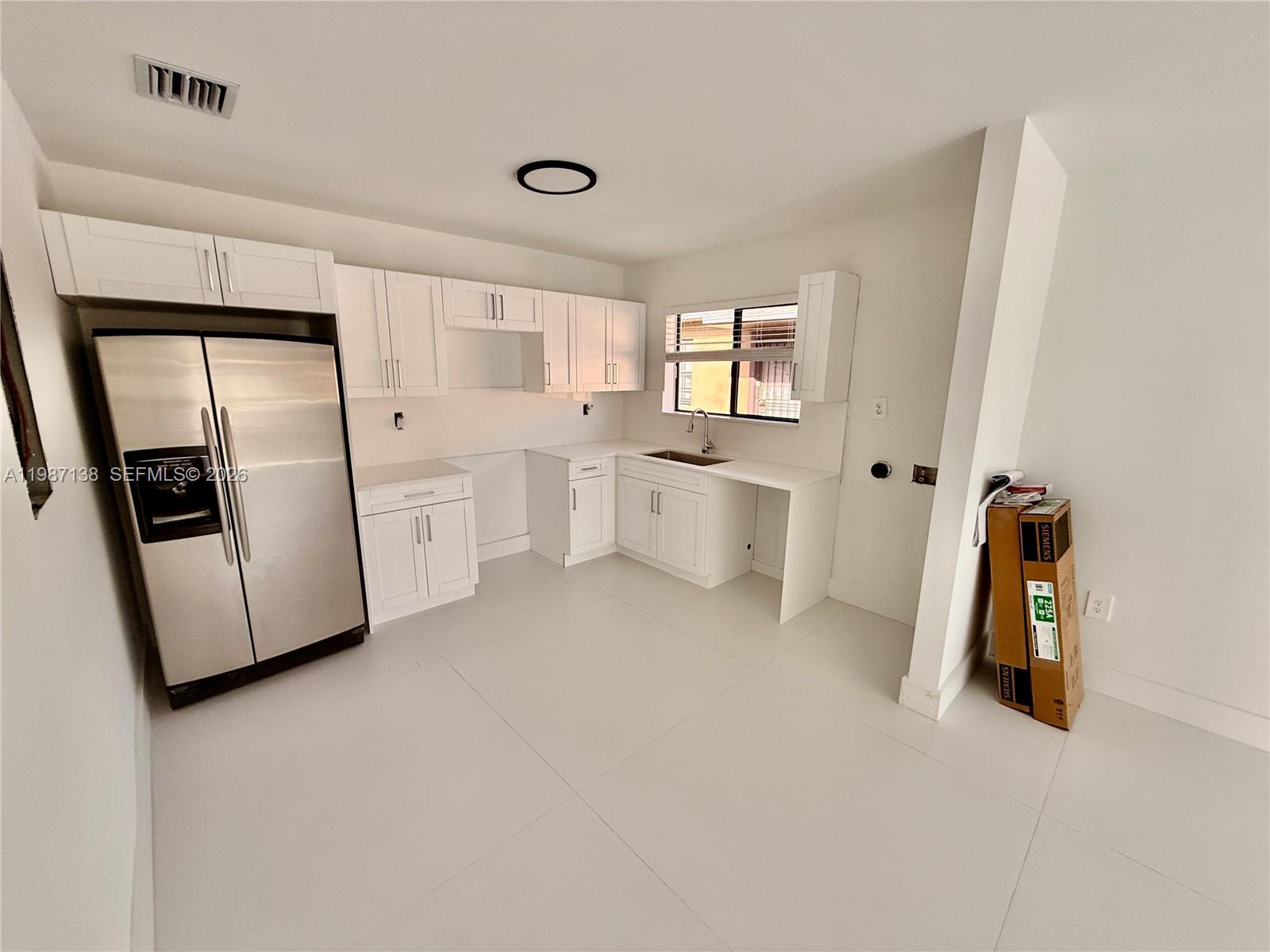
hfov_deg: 102.1
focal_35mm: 14
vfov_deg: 85.7
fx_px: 514
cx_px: 635
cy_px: 476
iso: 64
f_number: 2.2
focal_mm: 2.22
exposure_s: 1/99
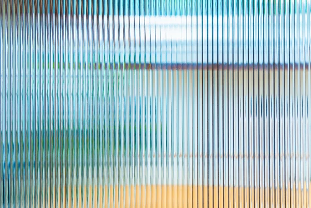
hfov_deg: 38.9
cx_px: 156
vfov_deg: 26.5
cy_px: 104
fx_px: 441
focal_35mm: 51
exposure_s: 1/100
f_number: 5.6
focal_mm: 51
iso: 200
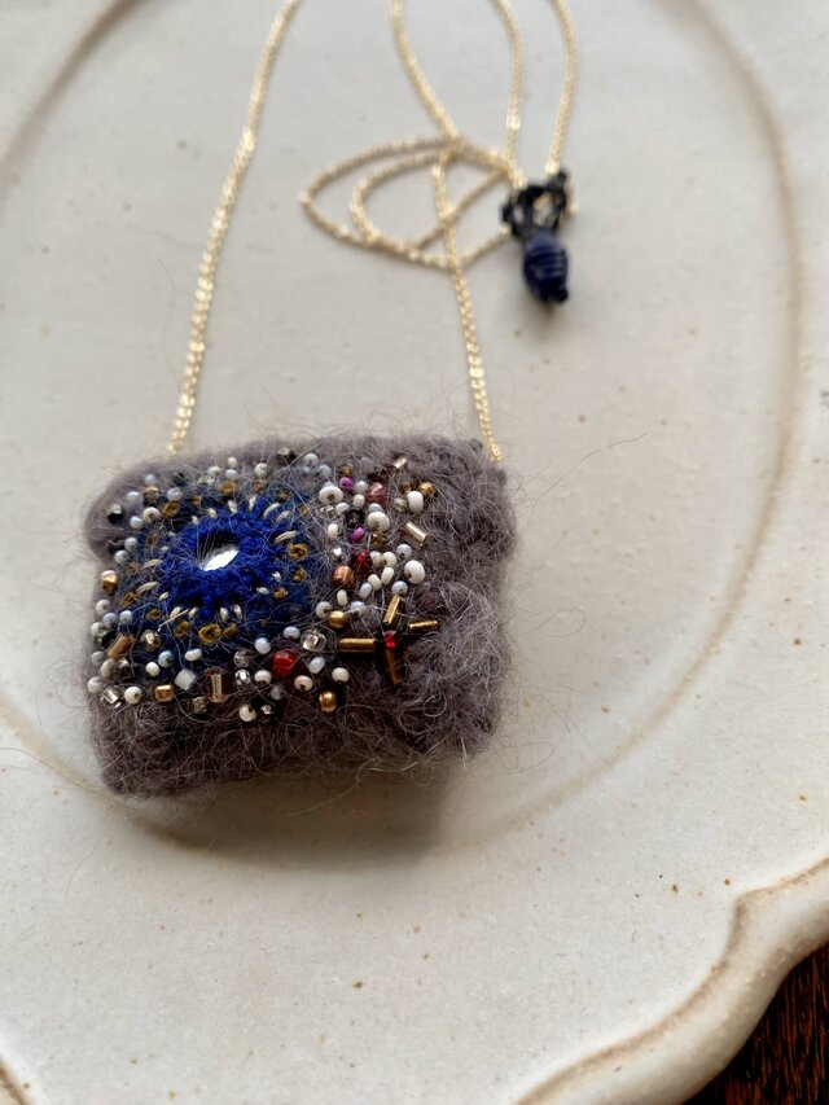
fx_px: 798
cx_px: 414
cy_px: 552
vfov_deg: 69.4
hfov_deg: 54.9
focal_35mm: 25
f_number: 1.8
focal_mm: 4.25
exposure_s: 1/121
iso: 125
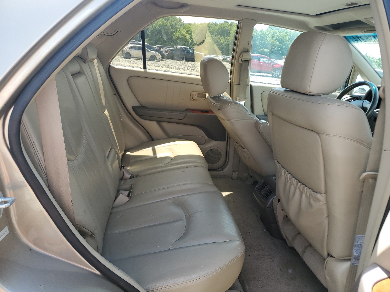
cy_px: 146
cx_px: 195
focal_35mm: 26
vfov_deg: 53.1
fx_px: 293
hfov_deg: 67.3
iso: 50
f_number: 1.5
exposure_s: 1/500
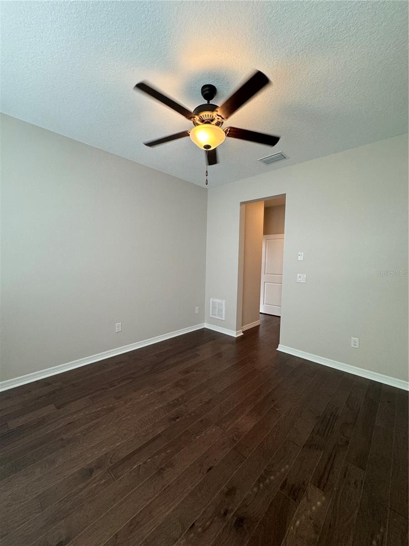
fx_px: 221
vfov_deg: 102.1
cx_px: 204
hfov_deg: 85.7
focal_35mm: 14
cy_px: 273
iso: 200
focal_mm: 2.22
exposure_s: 1/120
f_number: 2.2
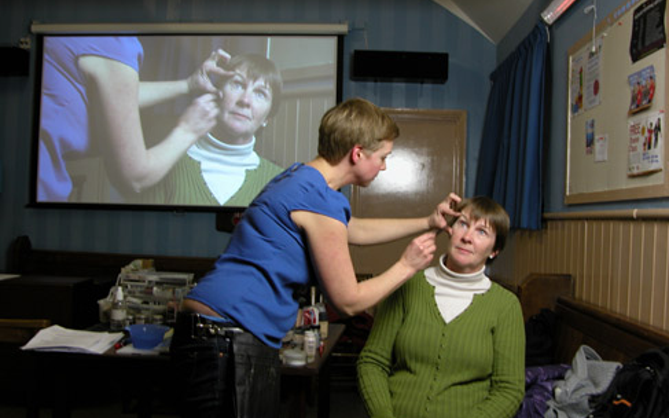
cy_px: 197
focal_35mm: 37
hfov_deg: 52.8
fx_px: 674
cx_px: 332
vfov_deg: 34.4
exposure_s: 1/8.7
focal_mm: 8.9
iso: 100
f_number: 2.8
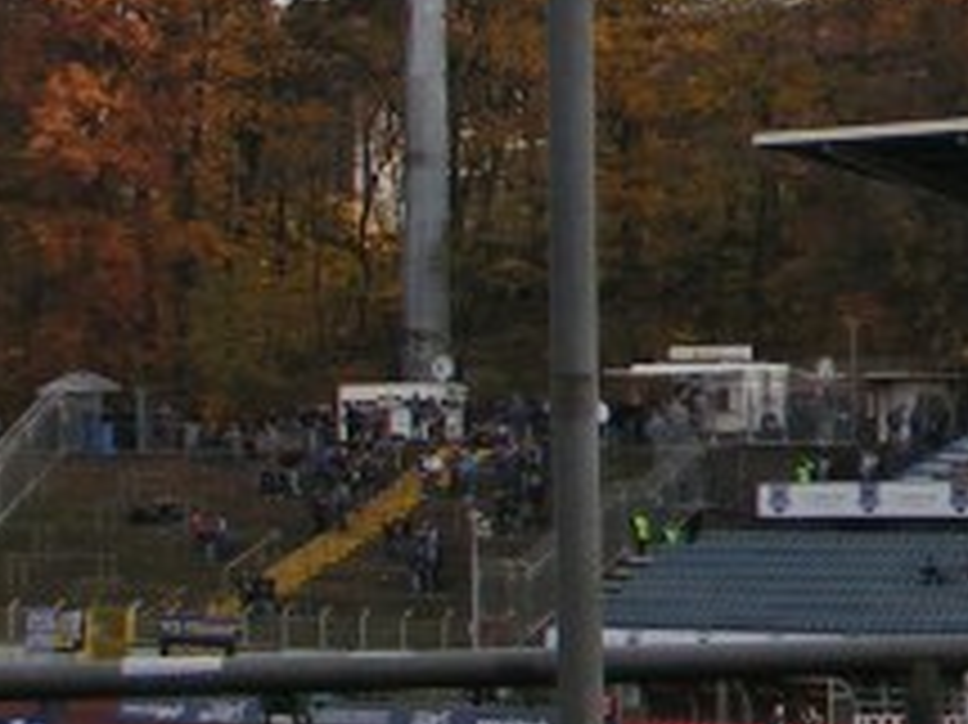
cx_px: 1558
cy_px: 58
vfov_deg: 8.4
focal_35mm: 175
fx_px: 4891
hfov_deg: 10.8
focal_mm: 7.3
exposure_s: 1/200
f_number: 5.6
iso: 50
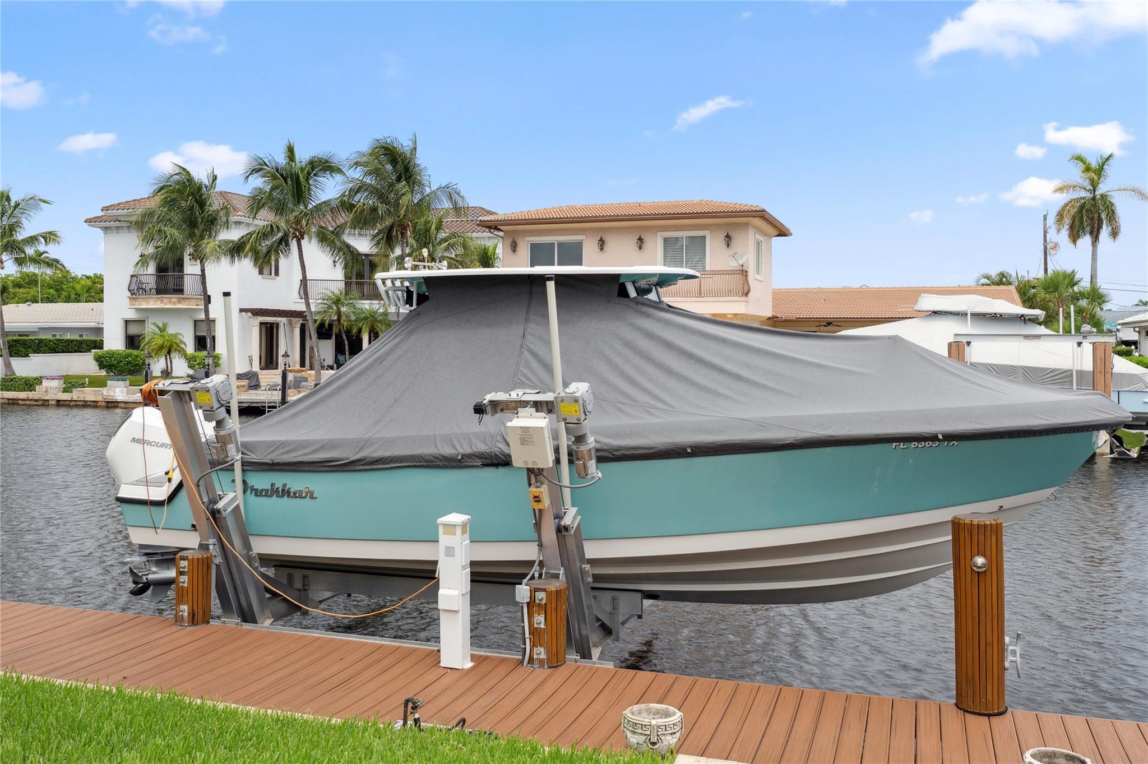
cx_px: 574
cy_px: 382
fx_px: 988
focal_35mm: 31
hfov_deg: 60.3
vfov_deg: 42.3
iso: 250
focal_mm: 21
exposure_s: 1/640
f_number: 7.1
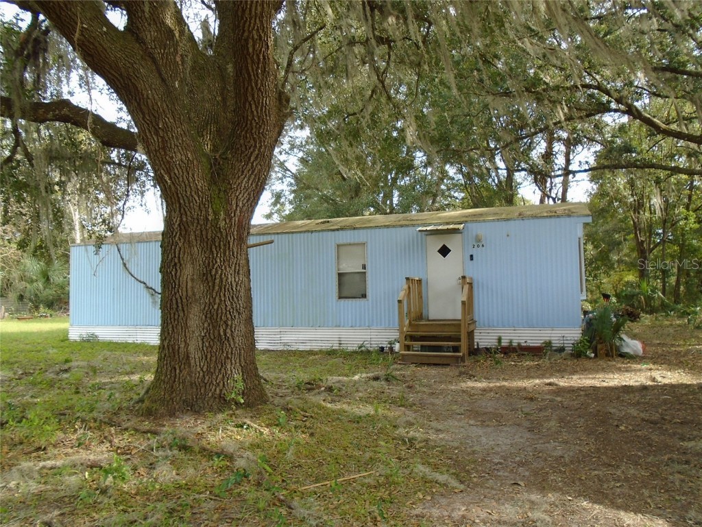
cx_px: 351
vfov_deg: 53.1
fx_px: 527
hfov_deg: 67.3
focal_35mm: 26
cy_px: 264
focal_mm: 4.6
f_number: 3.2
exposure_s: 1/125
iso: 100
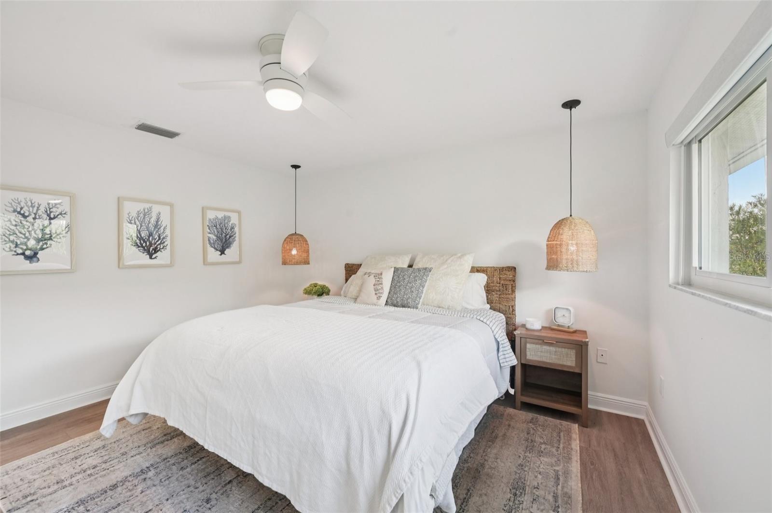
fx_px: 300
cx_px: 386
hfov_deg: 104.3
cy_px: 256
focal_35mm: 14
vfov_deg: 81.1
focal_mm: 14
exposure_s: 1/13
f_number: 8
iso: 400
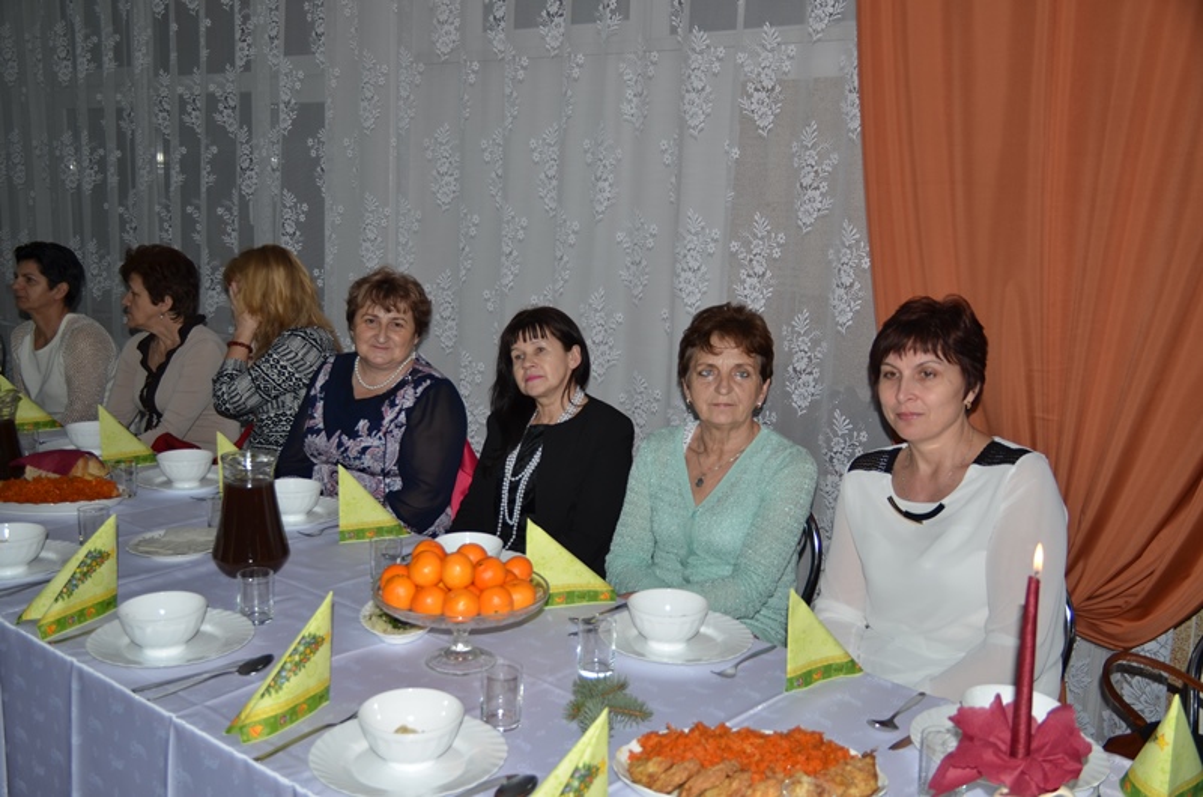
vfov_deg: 36.7
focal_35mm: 36
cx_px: 602
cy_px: 398
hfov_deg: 53.2
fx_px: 1201
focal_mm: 24
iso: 100
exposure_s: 1/60
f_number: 4.2
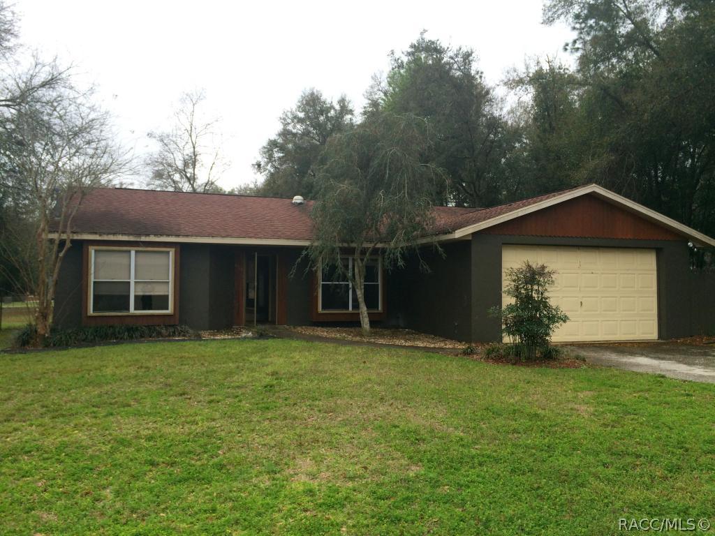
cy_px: 268
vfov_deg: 48.2
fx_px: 599
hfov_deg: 61.7
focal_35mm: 29
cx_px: 358
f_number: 2.2
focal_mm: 4.15
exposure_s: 1/977
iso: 32
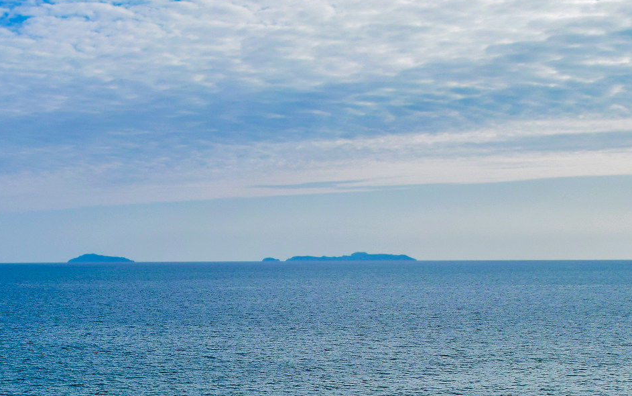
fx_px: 1206
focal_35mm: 70
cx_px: 211
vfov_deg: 17.7
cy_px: 476
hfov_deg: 29.2
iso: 200
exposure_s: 1/400
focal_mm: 18
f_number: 10
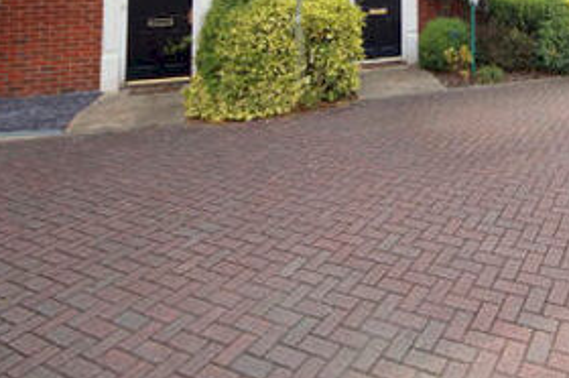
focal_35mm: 30
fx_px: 474
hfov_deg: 57.2
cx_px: 459
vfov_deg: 34.8
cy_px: -73
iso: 100
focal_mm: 8
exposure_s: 1/125
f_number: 4.5
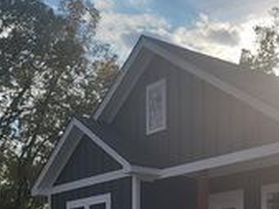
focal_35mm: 77
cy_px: 264
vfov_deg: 18.0
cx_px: 279
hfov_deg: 24.2
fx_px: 621
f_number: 1.8
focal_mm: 5.4
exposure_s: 1/1135
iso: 50
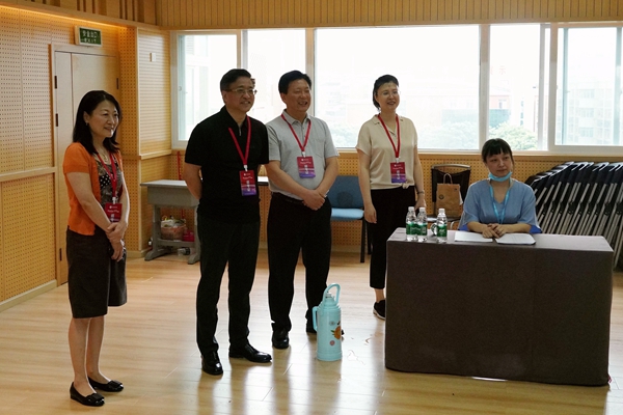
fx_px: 623
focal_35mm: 36
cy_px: 208
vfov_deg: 36.9
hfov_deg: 53.1
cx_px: 312
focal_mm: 36
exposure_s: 1/1600
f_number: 5.6
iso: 10000
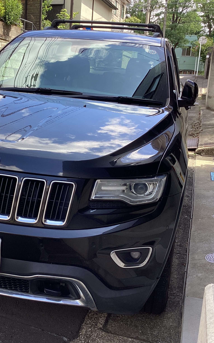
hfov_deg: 28.7
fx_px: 411
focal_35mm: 44
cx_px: 51
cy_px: 171
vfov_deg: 45.3
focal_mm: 3.3
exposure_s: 1/261
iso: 25
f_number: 2.4
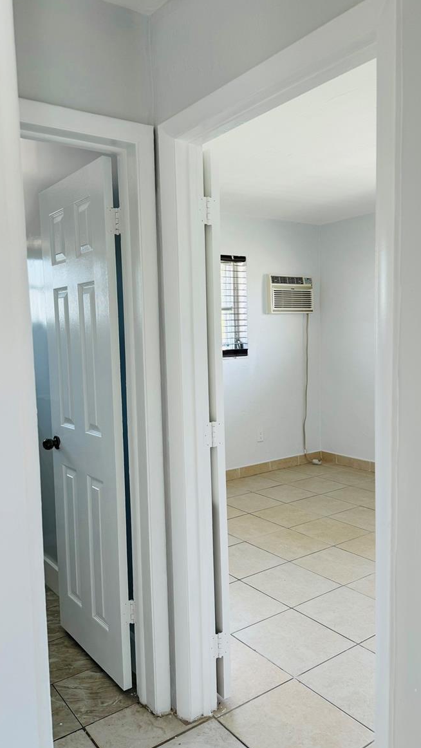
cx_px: 169
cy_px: 380
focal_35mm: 27
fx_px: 536
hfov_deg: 42.7
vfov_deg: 69.8
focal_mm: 6.86
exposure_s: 1/121
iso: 100
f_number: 1.78
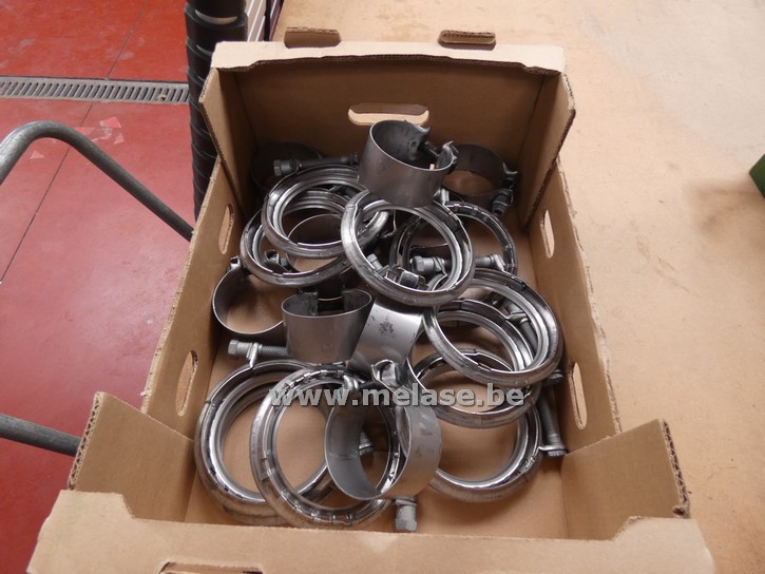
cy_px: 287
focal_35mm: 20
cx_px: 382
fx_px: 442
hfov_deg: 81.7
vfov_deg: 66.0
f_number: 2.8
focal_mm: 3.6
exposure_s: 1/60
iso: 250
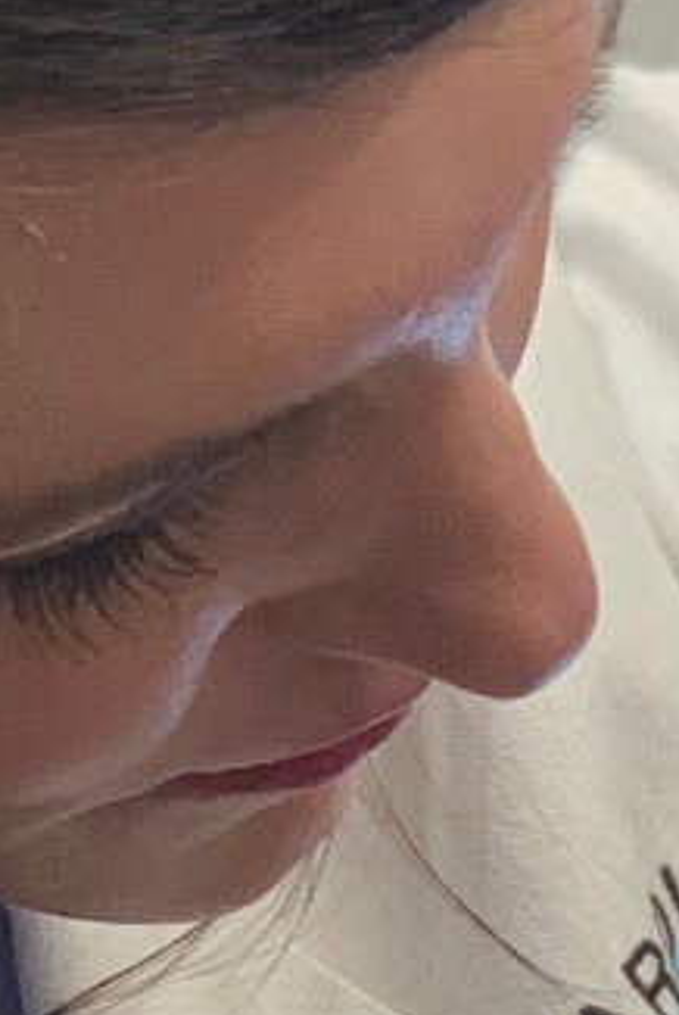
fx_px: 9429
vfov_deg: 6.1
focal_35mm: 334
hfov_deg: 4.1
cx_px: 1003
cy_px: 1258
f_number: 2.4
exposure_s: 1/60
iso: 100
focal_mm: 6
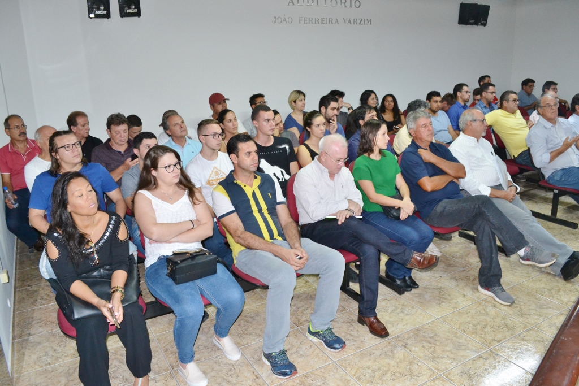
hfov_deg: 67.4
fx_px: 434
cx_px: 290
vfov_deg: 47.9
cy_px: 193
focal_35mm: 27
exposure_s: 1/60
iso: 1600
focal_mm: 18
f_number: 5.6
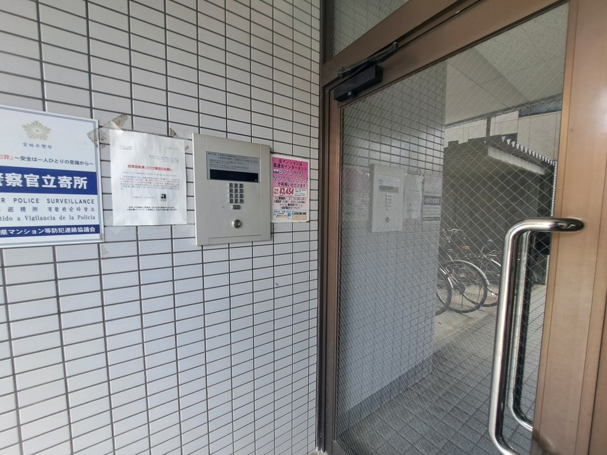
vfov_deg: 89.9
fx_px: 228
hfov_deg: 106.2
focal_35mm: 13
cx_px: 304
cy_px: 228
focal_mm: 1.74
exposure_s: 1/50
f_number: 2.2
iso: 50
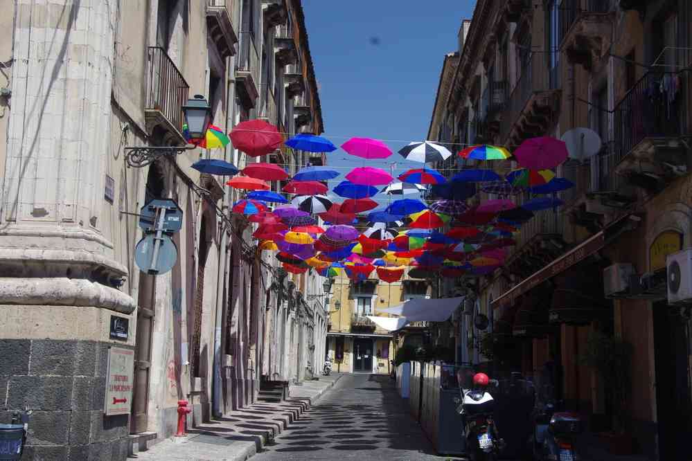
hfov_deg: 40.3
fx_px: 942
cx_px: 346
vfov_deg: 27.5
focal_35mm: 49
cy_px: 230
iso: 200
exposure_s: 1/60
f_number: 11
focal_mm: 32.5
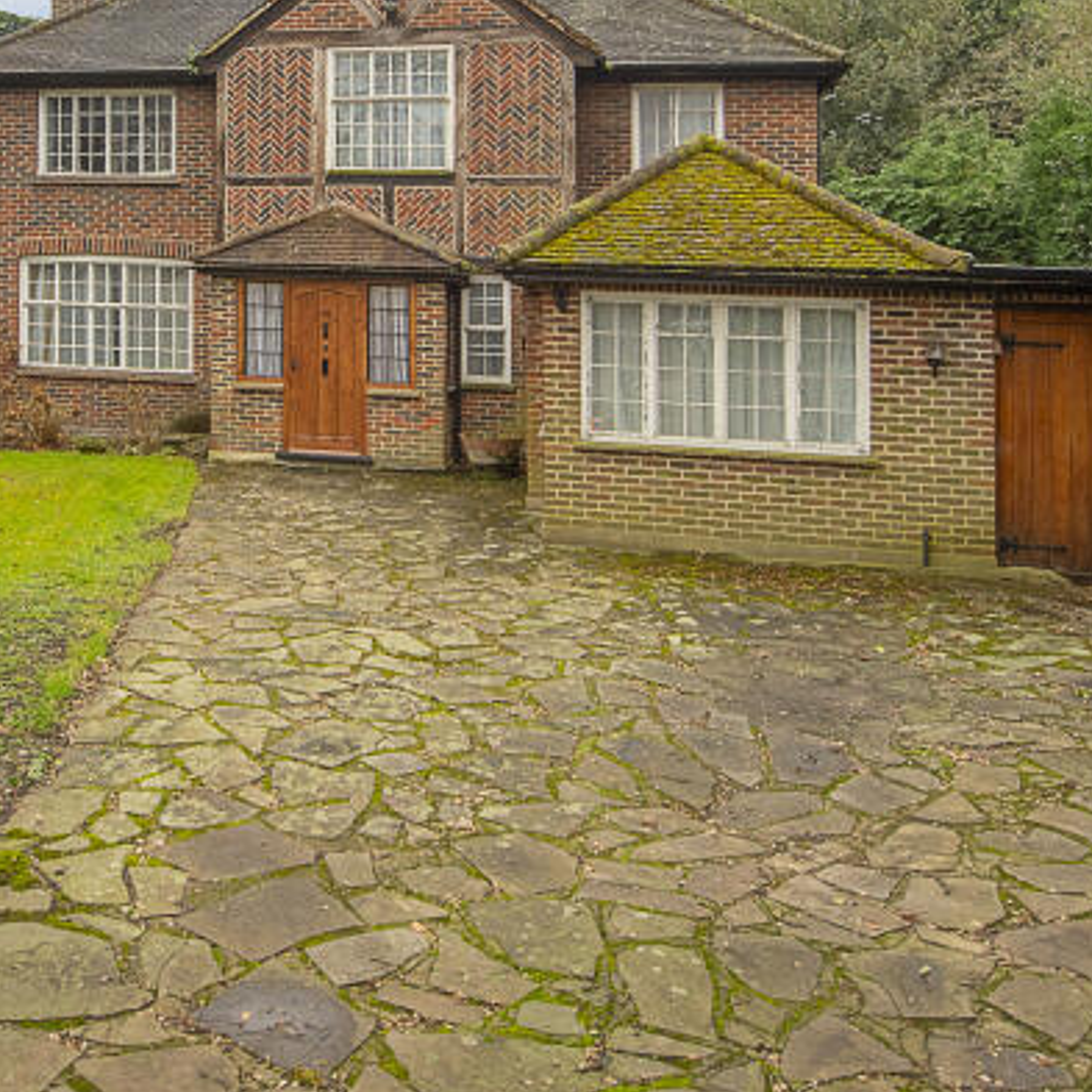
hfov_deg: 50.2
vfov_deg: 49.6
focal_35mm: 31
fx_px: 1106
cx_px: 261
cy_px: 228
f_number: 5.6
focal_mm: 14
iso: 500
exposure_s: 1/100
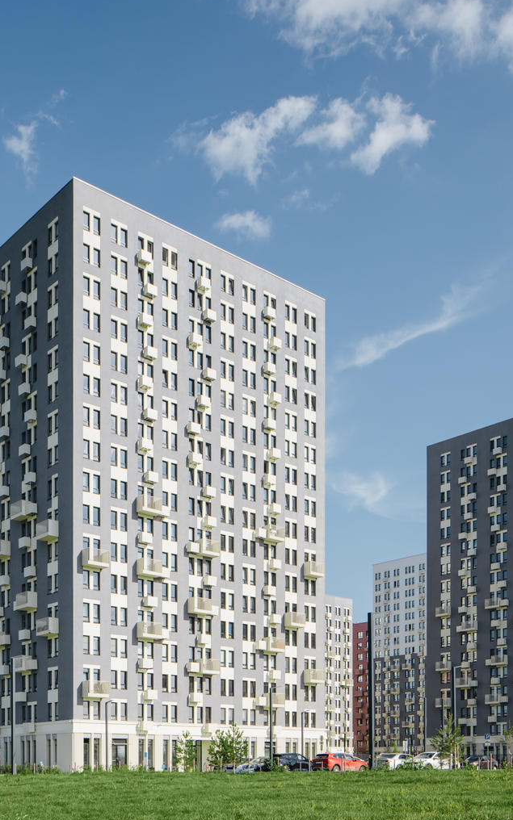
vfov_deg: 50.4
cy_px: 413
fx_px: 872
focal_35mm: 39
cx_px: 201
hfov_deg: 32.7
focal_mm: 24
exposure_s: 1/250
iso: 200
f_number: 10
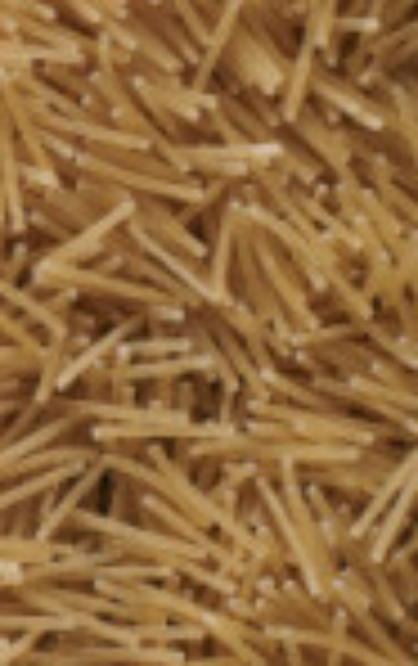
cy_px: 212
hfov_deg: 4.4
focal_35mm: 275
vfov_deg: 7.6
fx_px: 4993
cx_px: -1272
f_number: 8
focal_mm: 50
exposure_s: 1/100
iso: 160
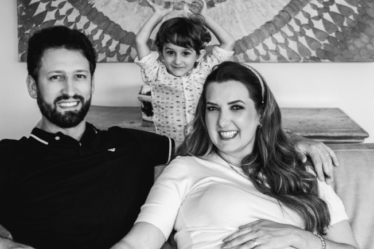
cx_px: 231
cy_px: 150
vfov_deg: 16.8
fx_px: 842
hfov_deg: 25.0
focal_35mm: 81
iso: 400
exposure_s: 1/160
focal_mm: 44
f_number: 2.8
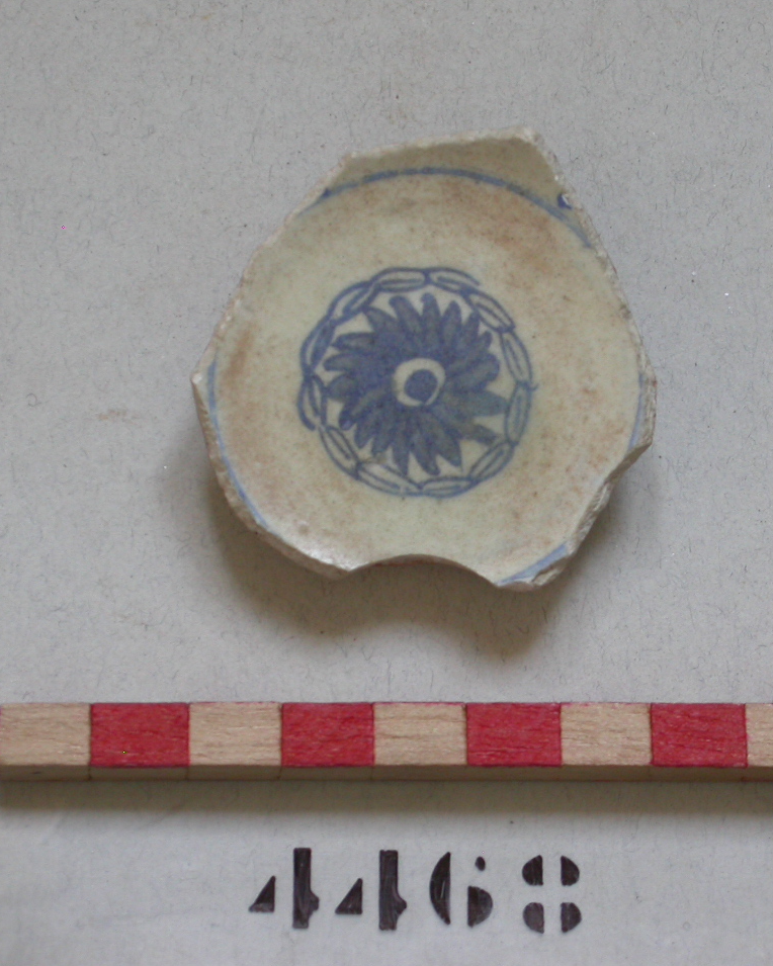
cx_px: 423
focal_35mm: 187
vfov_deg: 10.3
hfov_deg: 8.3
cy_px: 482
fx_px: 5348
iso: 100
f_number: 4.9
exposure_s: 1/11.1
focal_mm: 29.7
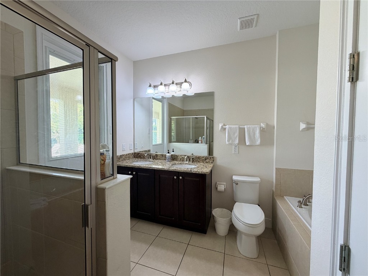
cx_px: 184
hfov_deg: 102.1
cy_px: 138
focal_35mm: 14
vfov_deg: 85.7
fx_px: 149
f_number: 2.2
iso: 160
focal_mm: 2.22
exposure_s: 1/120
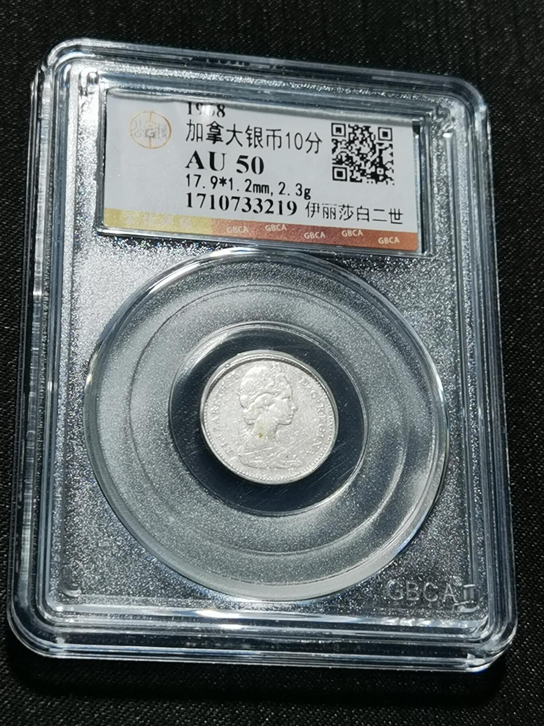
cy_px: 363
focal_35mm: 77
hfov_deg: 19.1
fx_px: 1613
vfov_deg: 25.3
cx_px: 272
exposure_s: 1/100
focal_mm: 6.67
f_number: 1.9
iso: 64
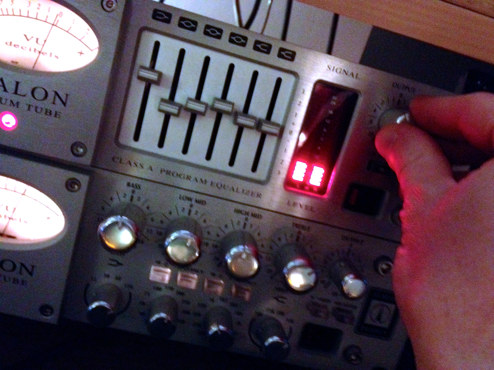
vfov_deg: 40.7
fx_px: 499
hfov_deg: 52.6
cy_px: 185
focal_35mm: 35
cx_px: 247
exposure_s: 1/15
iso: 800
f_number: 2.4
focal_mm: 4.28
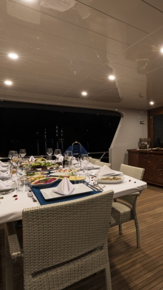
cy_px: 139
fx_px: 177
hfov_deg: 39.2
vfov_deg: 78.7
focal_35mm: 23
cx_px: 185
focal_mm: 14
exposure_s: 2
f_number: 8
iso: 100
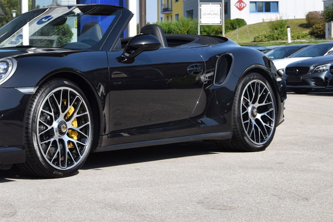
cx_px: 58
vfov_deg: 13.0
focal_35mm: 105
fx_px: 971
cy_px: 46
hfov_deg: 19.2
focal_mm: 42
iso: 200
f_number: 10
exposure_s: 1/400
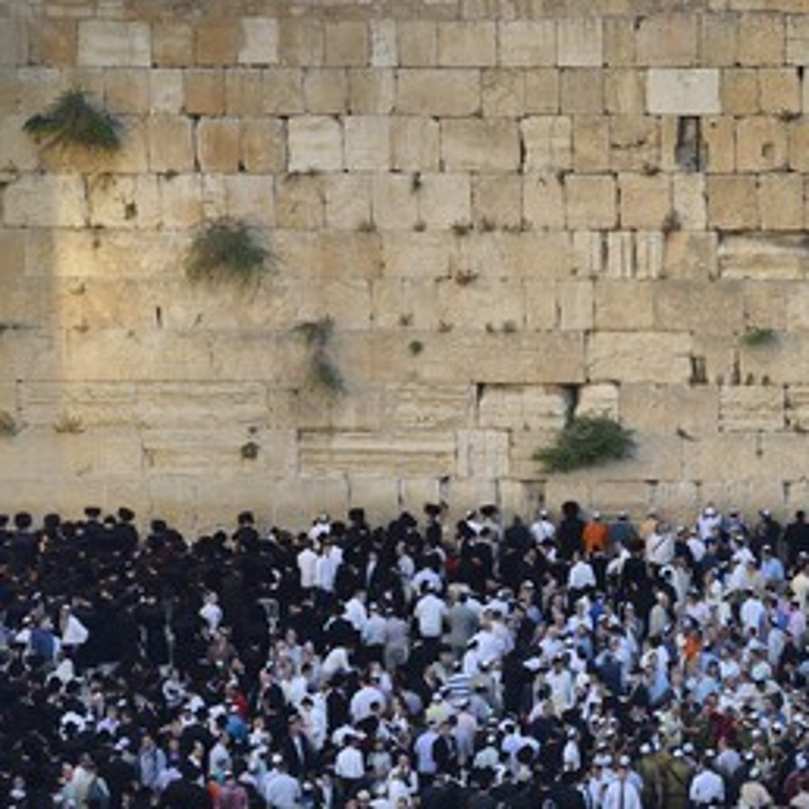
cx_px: 546
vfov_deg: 7.9
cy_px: 395
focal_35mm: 221
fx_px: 5843
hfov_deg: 7.9
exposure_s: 1/100
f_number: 5
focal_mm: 160
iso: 800
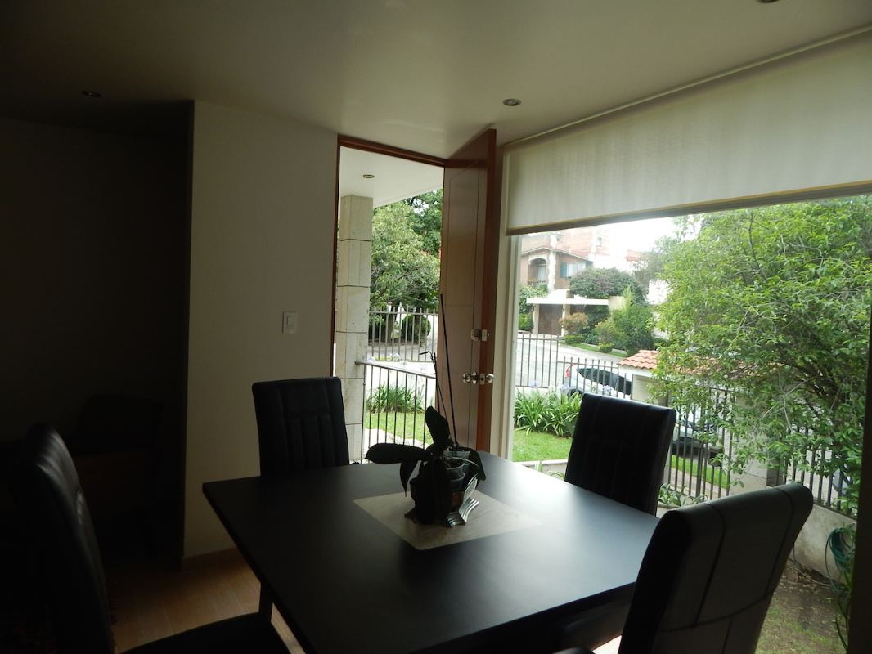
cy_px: 327
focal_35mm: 22
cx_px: 436
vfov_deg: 61.1
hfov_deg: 76.4
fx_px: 554
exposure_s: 1/60
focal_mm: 4
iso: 125
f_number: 3
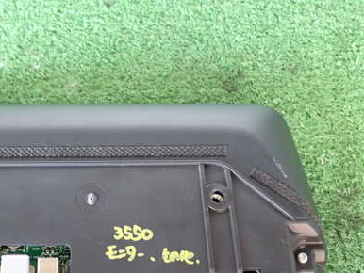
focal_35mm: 59
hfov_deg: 32.0
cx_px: 84
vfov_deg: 24.6
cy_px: 203
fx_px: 621
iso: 800
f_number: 2.7
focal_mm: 6.83
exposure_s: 1/40
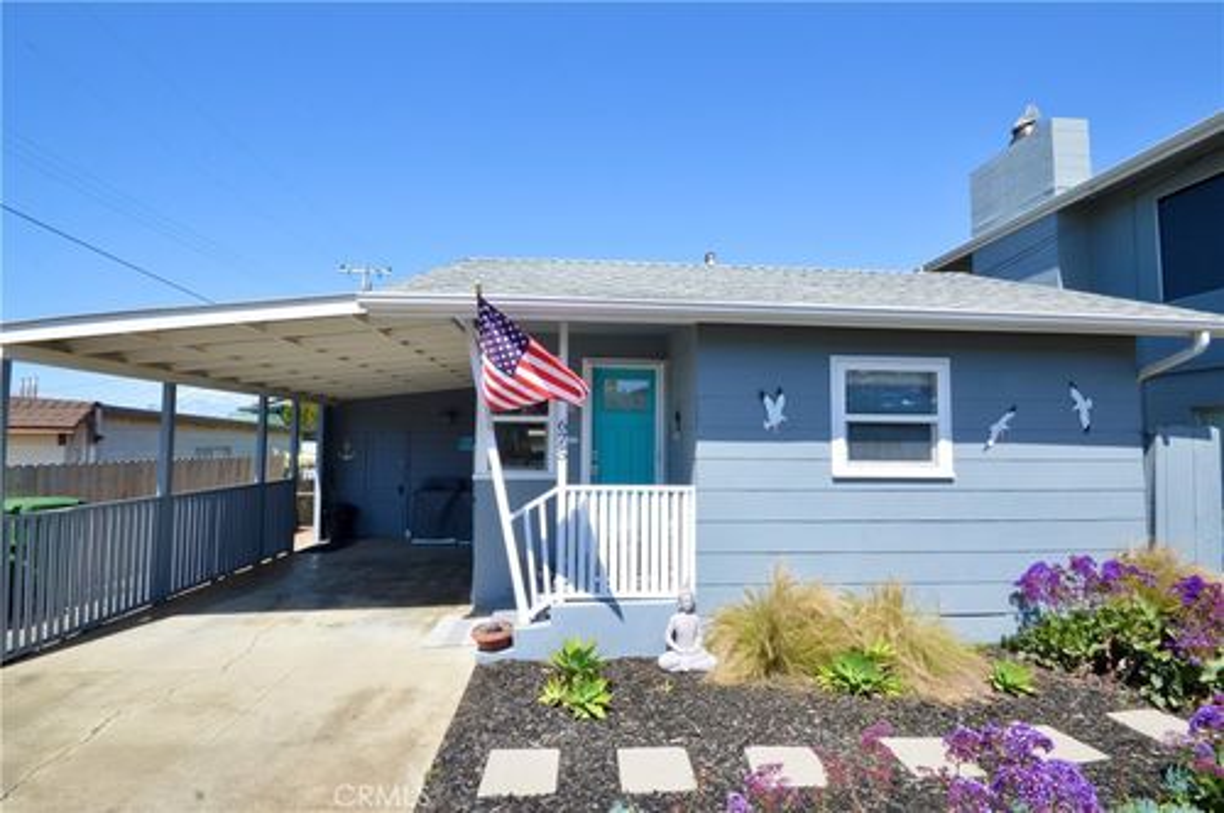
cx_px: 612
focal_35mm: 15
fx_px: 509
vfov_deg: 77.2
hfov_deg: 100.5
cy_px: 406
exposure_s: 1/160
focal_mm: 10
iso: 400
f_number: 16
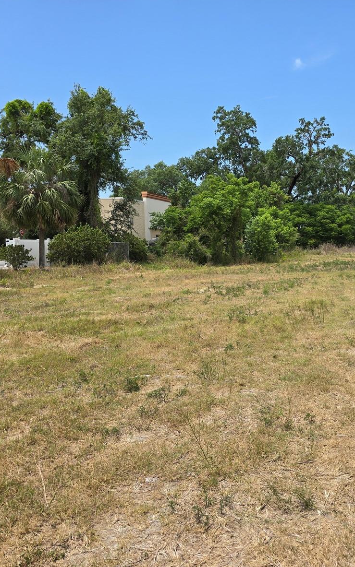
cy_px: 282
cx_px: 234
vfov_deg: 58.1
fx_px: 511
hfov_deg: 37.9
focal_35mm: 33
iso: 12
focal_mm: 6.3
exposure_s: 1/829
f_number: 1.7
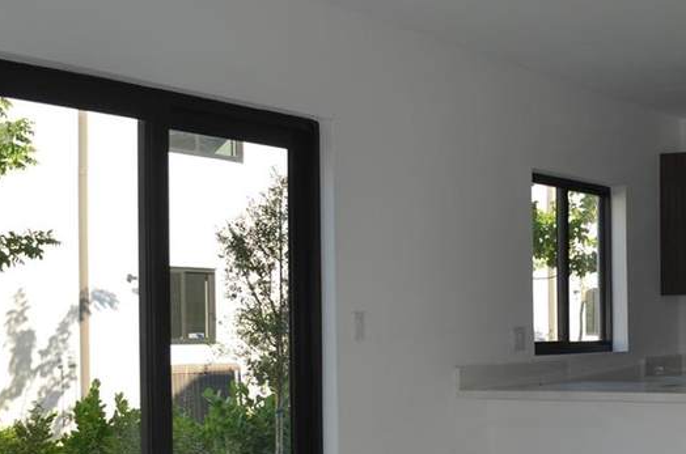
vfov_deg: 20.4
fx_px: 1255
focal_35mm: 66
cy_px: 343
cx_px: 497
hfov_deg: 30.2
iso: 125
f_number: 3.5
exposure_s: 1/200
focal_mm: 18
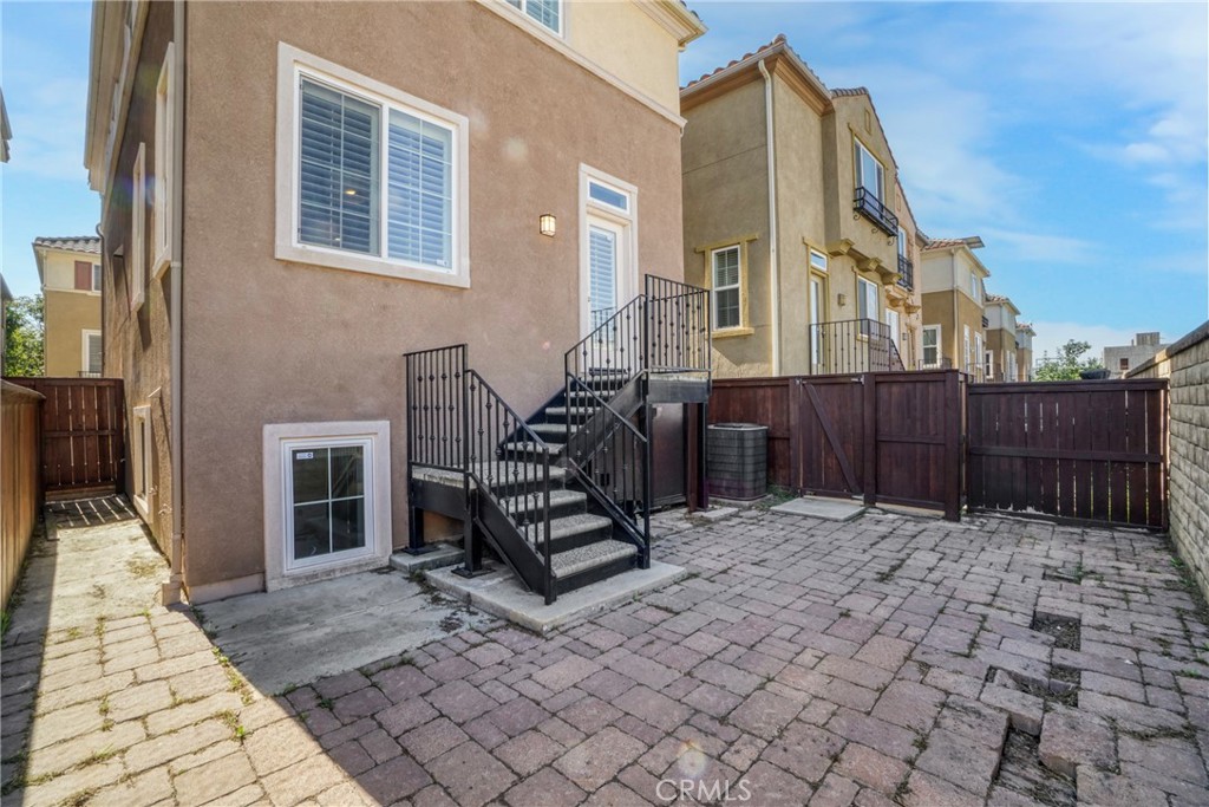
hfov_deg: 100.4
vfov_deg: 77.3
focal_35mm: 15
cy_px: 404
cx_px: 604
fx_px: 504
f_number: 14
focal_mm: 10
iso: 400
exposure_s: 1/20
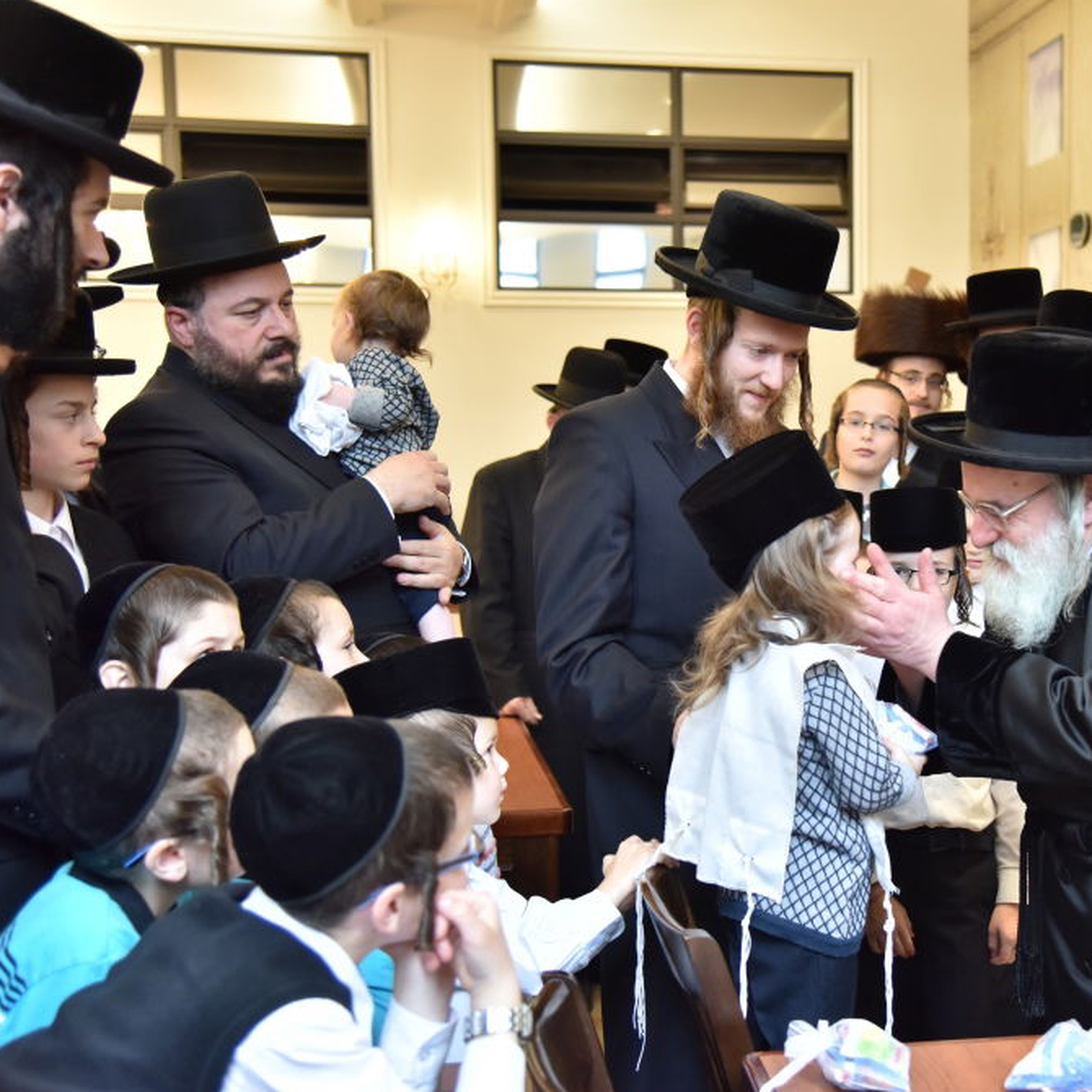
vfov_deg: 32.8
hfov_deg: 32.3
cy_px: 548
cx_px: 797
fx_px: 1856
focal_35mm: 52
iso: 1600
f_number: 4
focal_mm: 40
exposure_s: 1/400
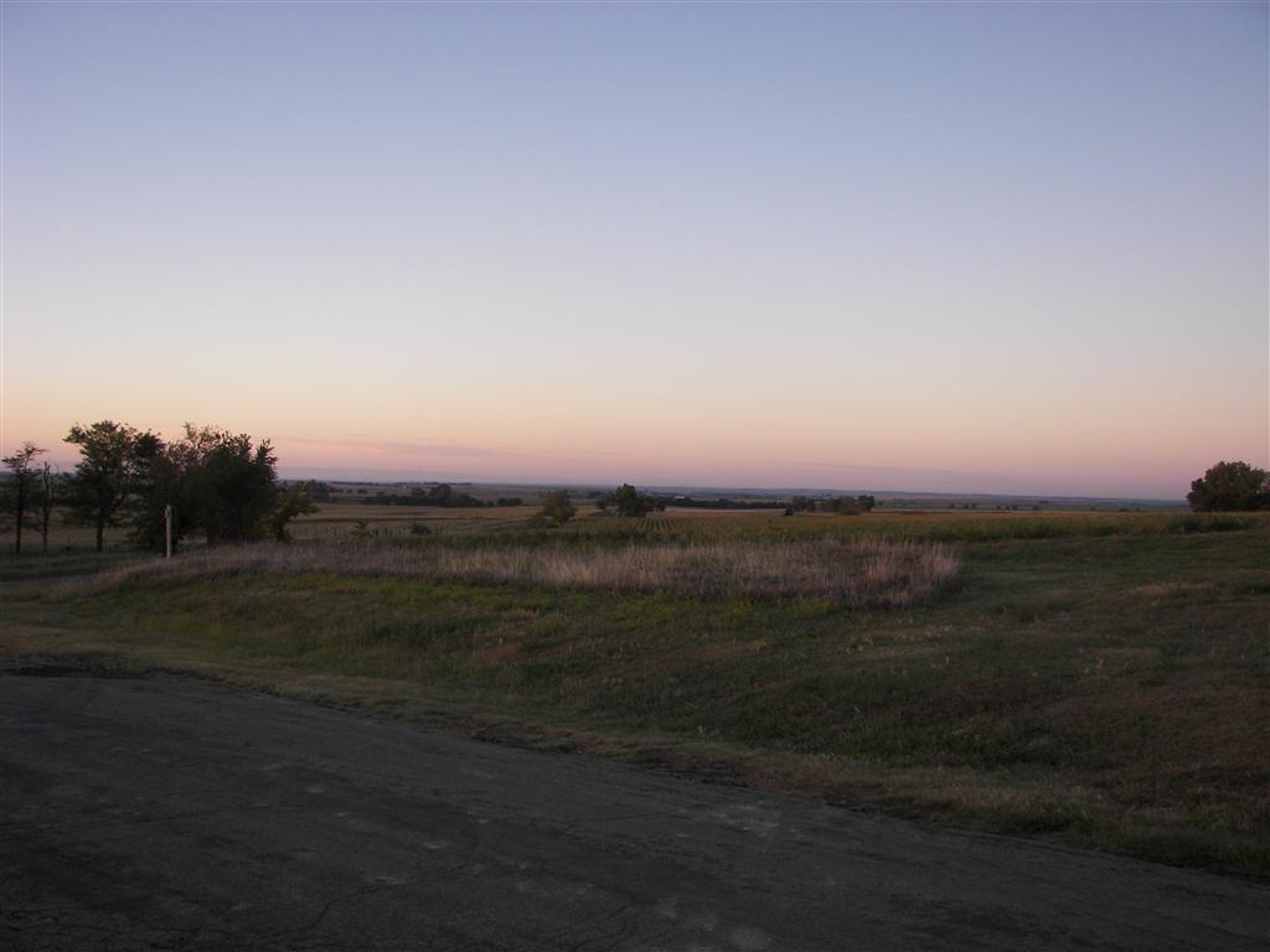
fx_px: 1321
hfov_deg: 51.4
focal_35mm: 36
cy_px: 476
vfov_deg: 39.7
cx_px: 635
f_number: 2.8
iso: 64
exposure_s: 1/125
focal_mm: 6
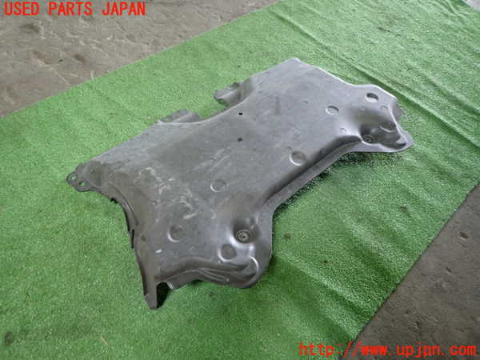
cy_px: 180
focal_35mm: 25
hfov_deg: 69.4
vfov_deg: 54.9
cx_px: 240
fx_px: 347
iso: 200
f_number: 2
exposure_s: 1/30
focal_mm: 4.5
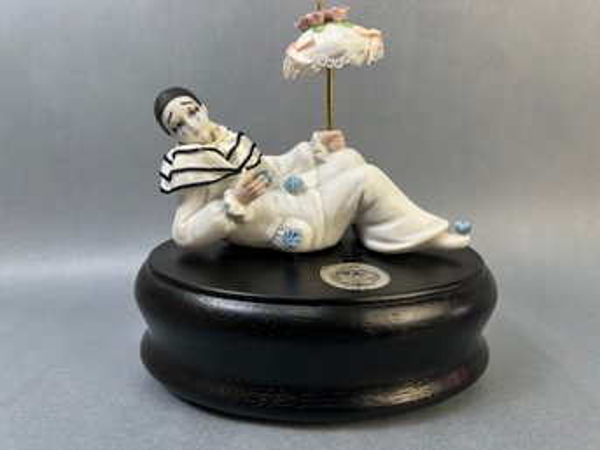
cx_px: 300
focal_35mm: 26
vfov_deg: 53.0
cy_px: 225
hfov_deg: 67.3
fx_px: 451
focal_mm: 5.7
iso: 50
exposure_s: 1/120
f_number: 1.5
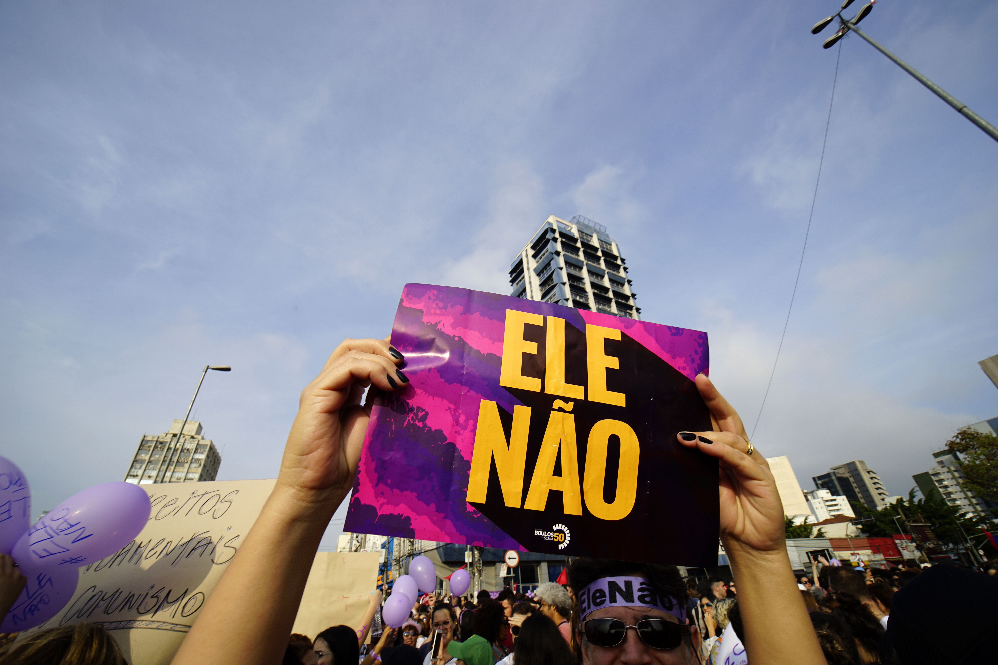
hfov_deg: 104.3
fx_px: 388
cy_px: 332
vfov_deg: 81.2
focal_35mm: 14
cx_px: 499
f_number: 14
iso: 100
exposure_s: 1/125
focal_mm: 14
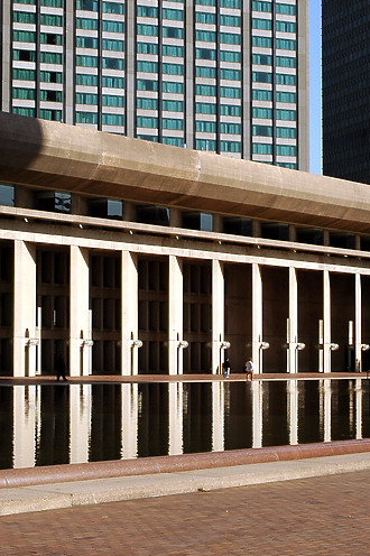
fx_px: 1218
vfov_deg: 25.4
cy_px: 141
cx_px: 129
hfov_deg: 17.2
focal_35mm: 79
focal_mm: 29
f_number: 10
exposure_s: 1/250
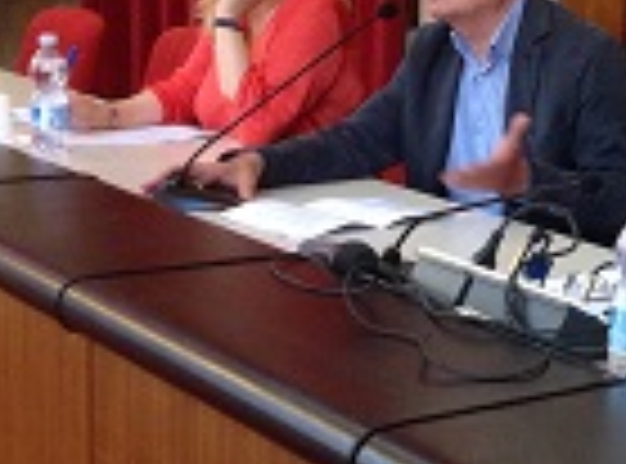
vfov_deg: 14.5
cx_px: 743
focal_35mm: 101
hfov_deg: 18.5
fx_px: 1819
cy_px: 176
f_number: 2.4
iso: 200
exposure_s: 1/17
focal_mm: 4.28
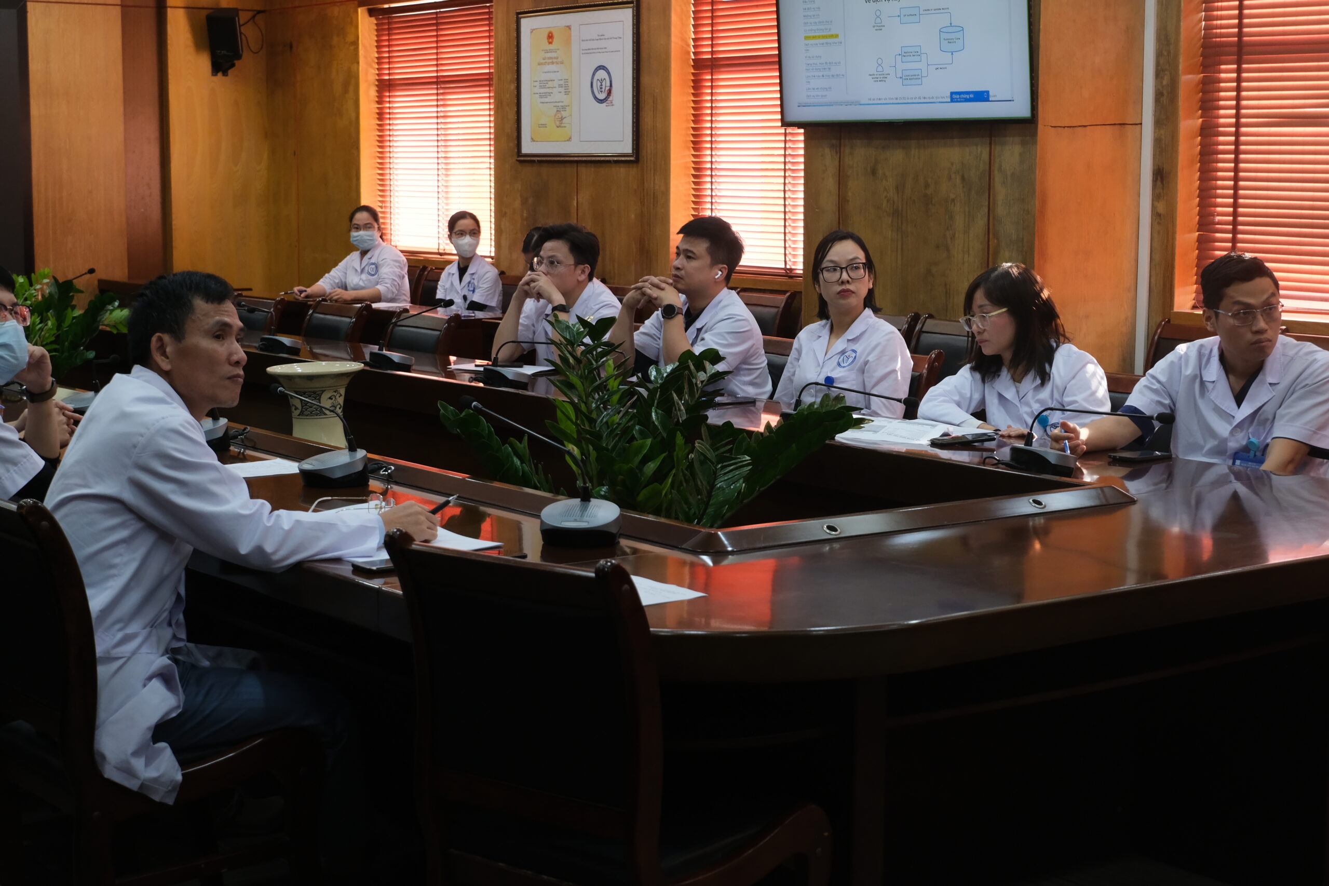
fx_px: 2141
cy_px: 443
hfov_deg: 34.5
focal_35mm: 58
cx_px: 664
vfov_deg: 23.4
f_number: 5.2
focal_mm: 38.5
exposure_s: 1/60
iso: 1250
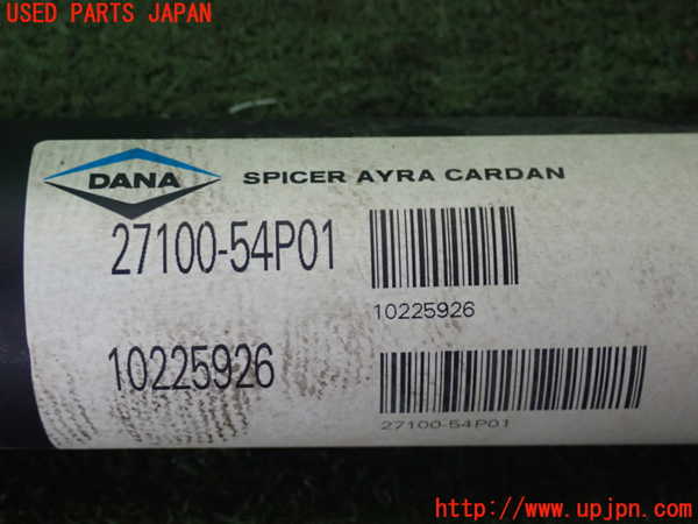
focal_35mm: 61
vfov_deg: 24.0
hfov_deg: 31.7
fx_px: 1230
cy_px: 262
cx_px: 349
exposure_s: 1/50
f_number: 3.6
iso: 800
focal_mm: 11.01
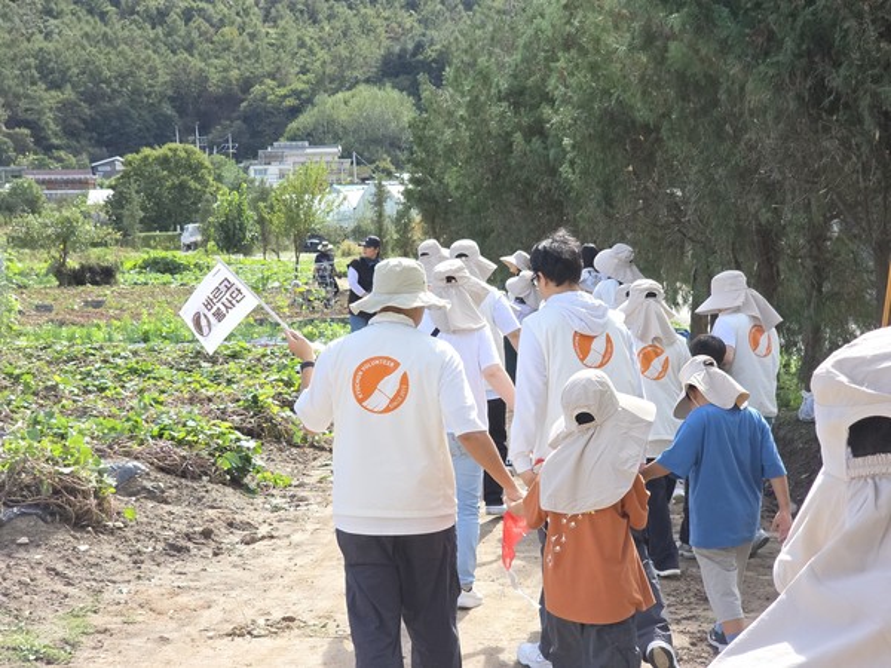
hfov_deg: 28.2
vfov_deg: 21.3
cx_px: 446
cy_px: 334
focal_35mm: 69
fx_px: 1776
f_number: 2.4
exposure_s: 1/596
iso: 50
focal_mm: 7.9
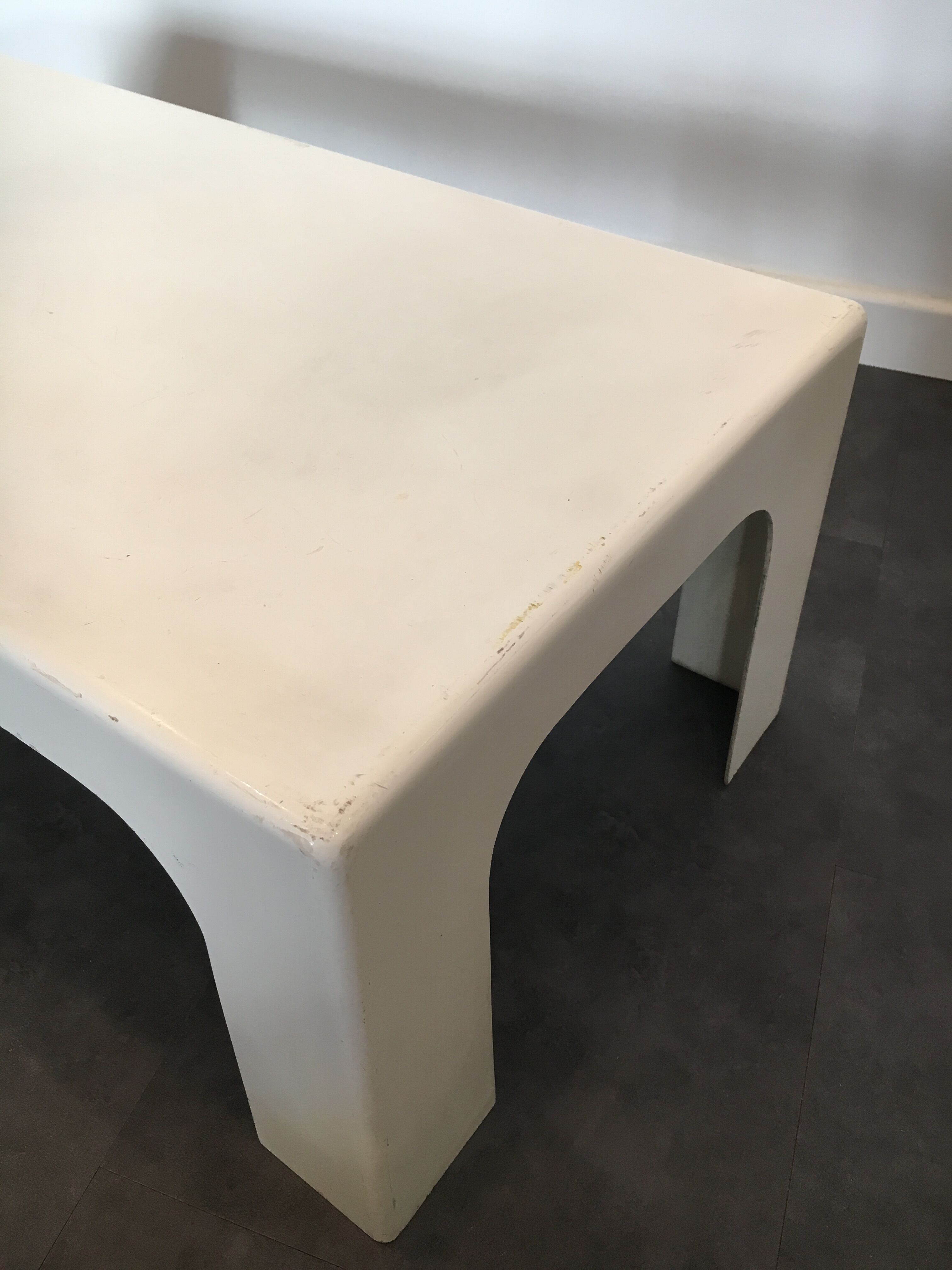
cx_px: 476
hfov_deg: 48.2
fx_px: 1063
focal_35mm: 29
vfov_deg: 61.7
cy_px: 635
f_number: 2.2
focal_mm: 4.15
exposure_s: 1/33
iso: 80
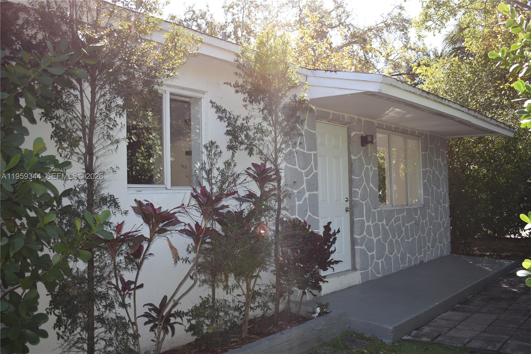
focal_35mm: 33
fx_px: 487
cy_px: 177
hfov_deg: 57.2
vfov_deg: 40.0
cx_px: 266
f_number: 3.8
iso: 100
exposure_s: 1/200
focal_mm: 22
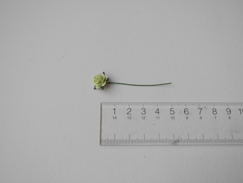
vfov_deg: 36.0
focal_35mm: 40
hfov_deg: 46.8
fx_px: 281
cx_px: 122
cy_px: 92
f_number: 2.5
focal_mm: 20
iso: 200
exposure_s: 1/200
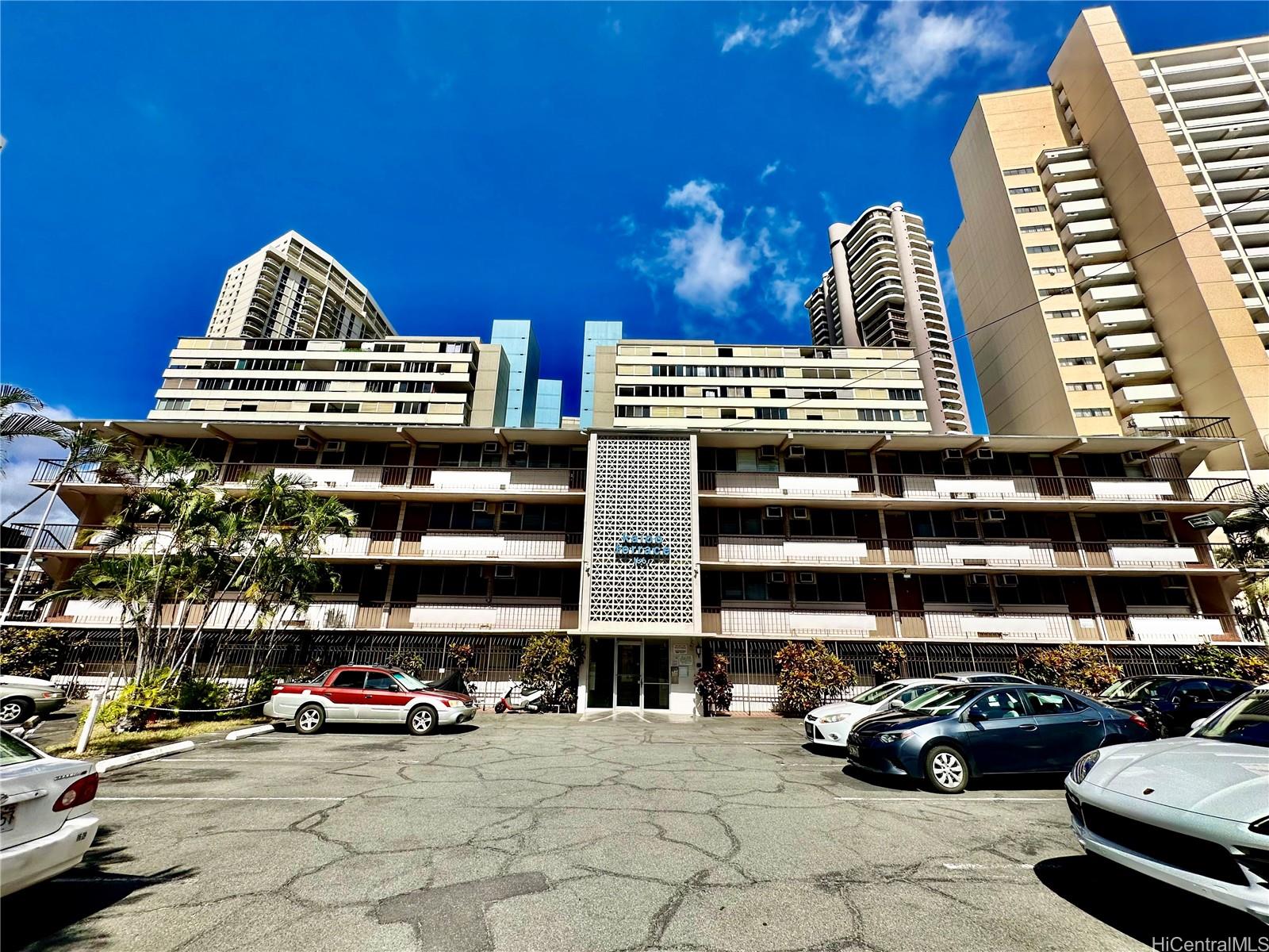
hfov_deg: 102.1
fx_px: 513
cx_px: 634
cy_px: 476
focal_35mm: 14
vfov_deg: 85.7
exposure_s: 1/4000
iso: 50
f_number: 2.2
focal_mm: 2.22
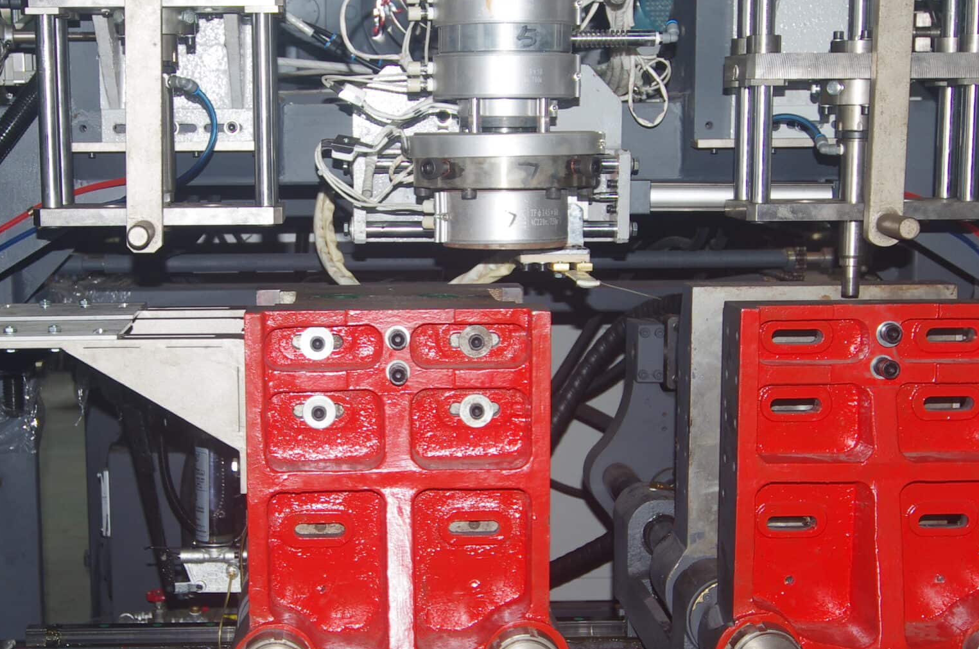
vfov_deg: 19.9
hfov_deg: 29.6
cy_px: 402
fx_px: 1845
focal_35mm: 68
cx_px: 396
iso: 160
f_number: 4
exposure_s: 1/60
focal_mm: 24
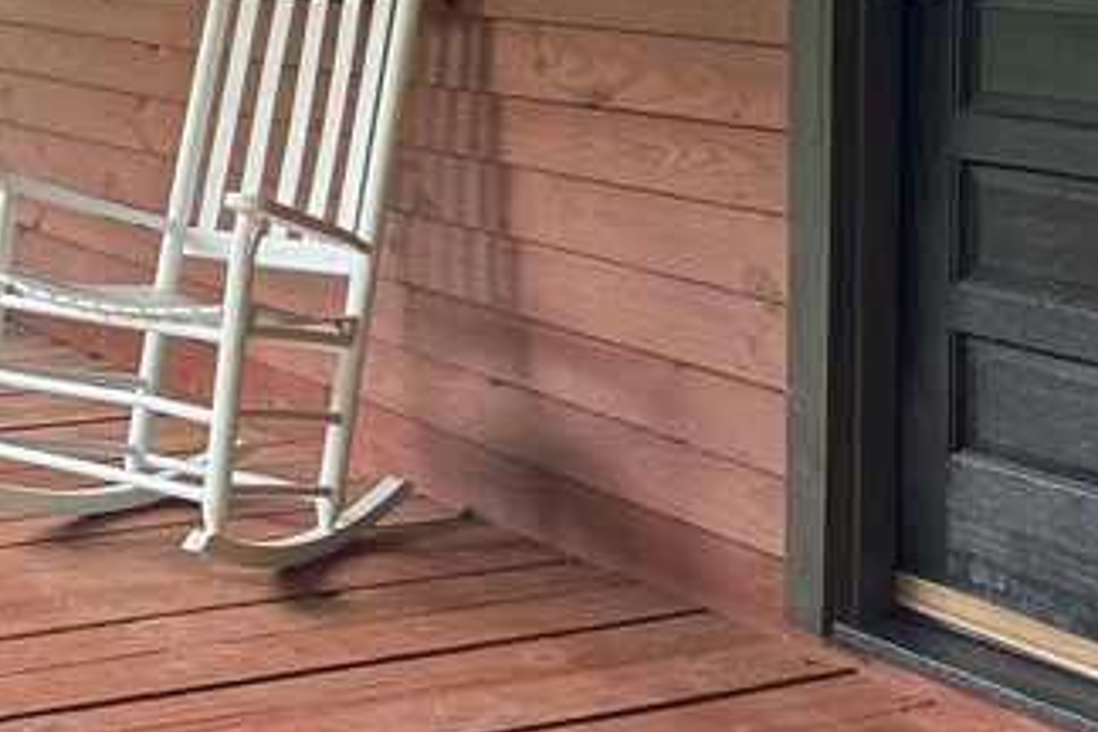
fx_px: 2409
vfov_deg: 16.7
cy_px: -71
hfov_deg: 24.3
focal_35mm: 79
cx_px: -58
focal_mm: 6.76
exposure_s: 1/121
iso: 100
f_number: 1.78
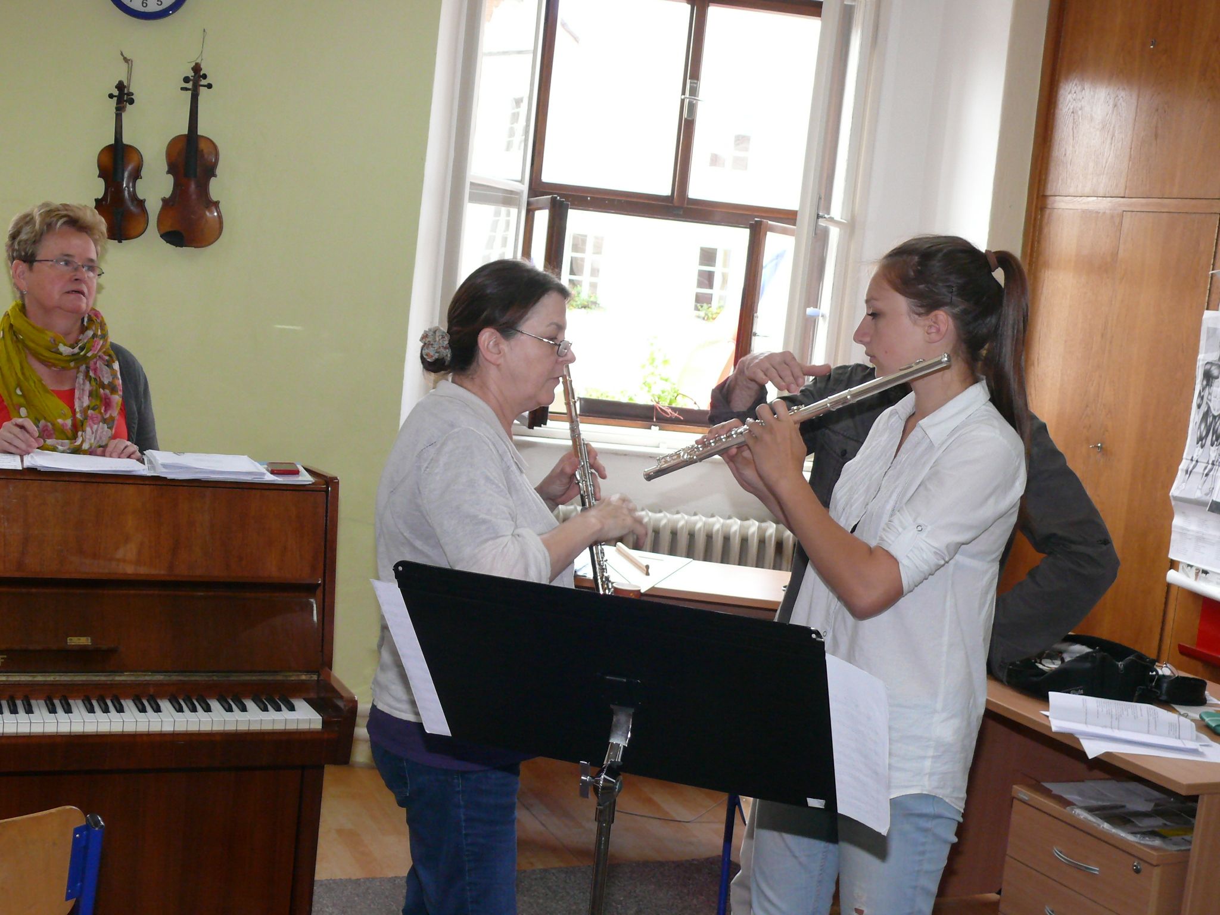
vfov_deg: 31.5
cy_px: 458
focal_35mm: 46
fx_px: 1621
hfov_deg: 41.2
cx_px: 610
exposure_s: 1/100
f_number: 2.8
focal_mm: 8.7
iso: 200
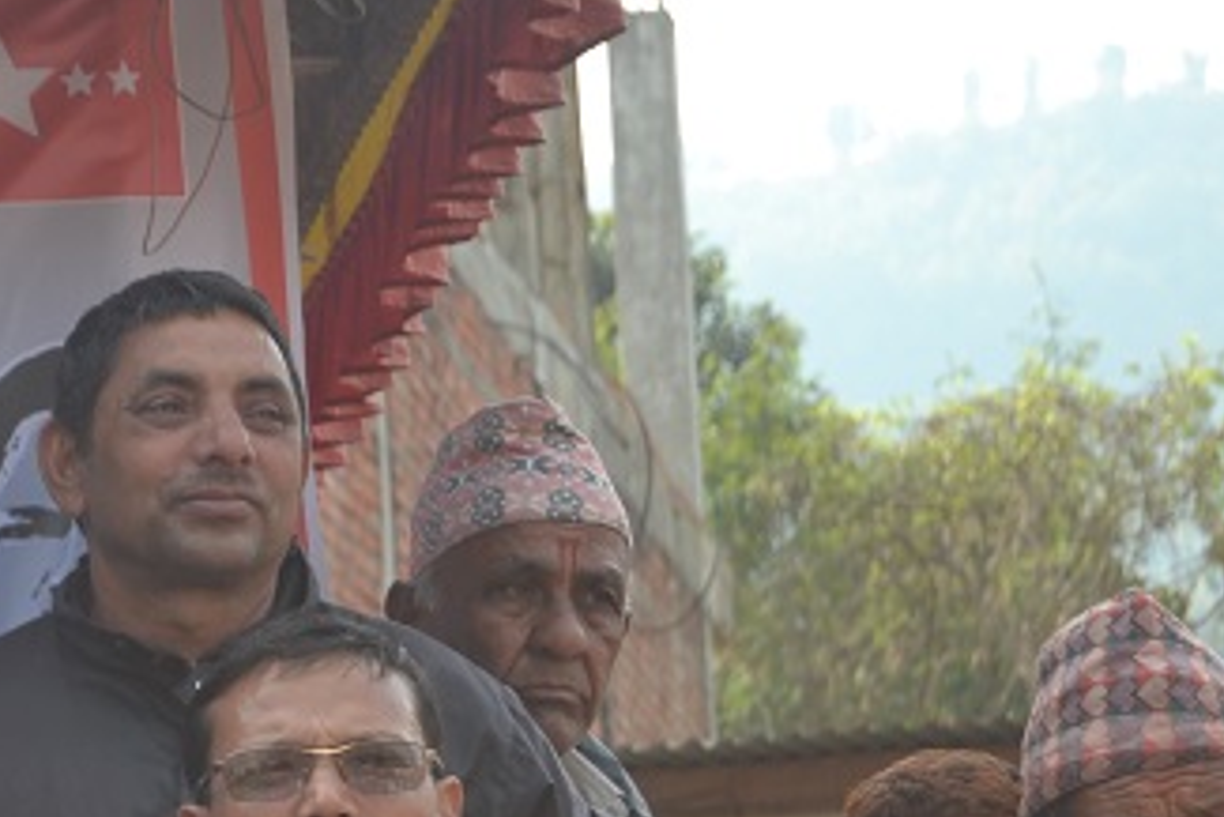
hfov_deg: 10.5
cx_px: -241
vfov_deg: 7.1
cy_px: 928
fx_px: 6531
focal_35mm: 192
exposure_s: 1/125
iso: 125
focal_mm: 52
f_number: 5.6
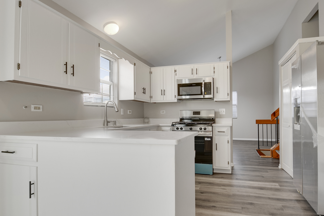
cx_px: 185
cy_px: 109
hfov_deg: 86.3
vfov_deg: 64.6
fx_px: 171
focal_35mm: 19
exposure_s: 1/800
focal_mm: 10
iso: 200
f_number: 3.5
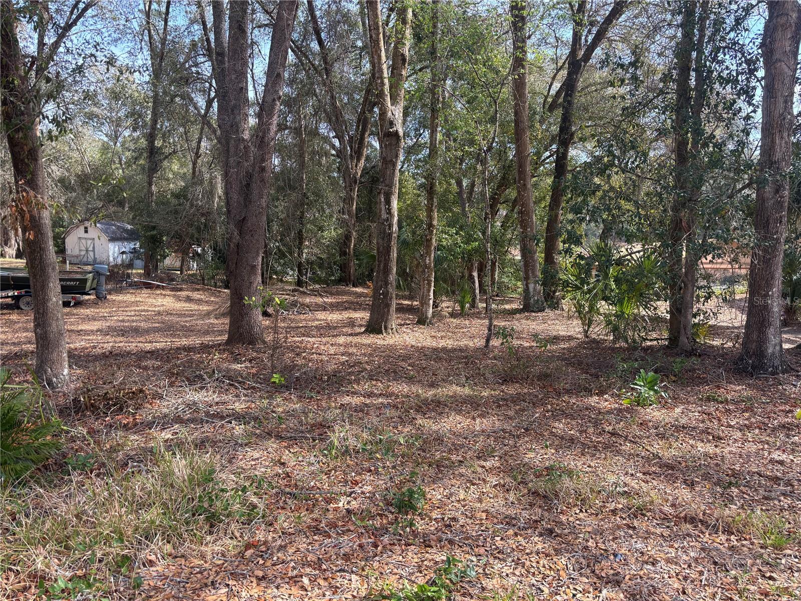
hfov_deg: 67.3
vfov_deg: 53.1
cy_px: 300
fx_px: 602
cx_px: 400
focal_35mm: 26
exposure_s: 1/565
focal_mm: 5.96
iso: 50
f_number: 1.6
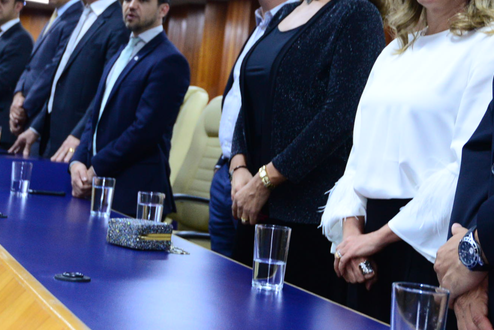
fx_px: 1098
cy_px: 36
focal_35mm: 80
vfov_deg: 16.9
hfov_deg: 25.3
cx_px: 249
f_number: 4
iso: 2500
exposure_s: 1/80
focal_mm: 35
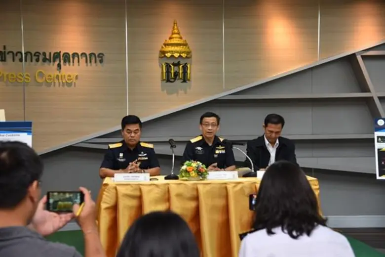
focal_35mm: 62
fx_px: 663
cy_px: 128
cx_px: 192
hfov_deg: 32.4
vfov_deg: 21.9
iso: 800
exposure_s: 1/80
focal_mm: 62
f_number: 4.5
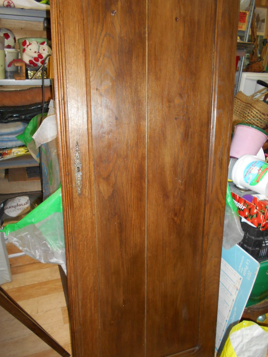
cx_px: 137
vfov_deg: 65.3
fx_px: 279
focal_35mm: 27
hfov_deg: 51.3
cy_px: 185
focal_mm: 4.6
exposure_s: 1/25
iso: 200
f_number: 3.2
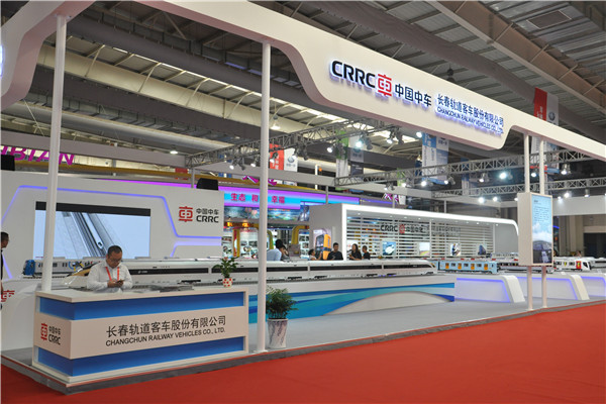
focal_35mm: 33
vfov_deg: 40.0
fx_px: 555
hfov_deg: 57.2
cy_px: 202
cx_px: 303
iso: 800
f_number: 6.3
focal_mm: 22
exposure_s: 1/160
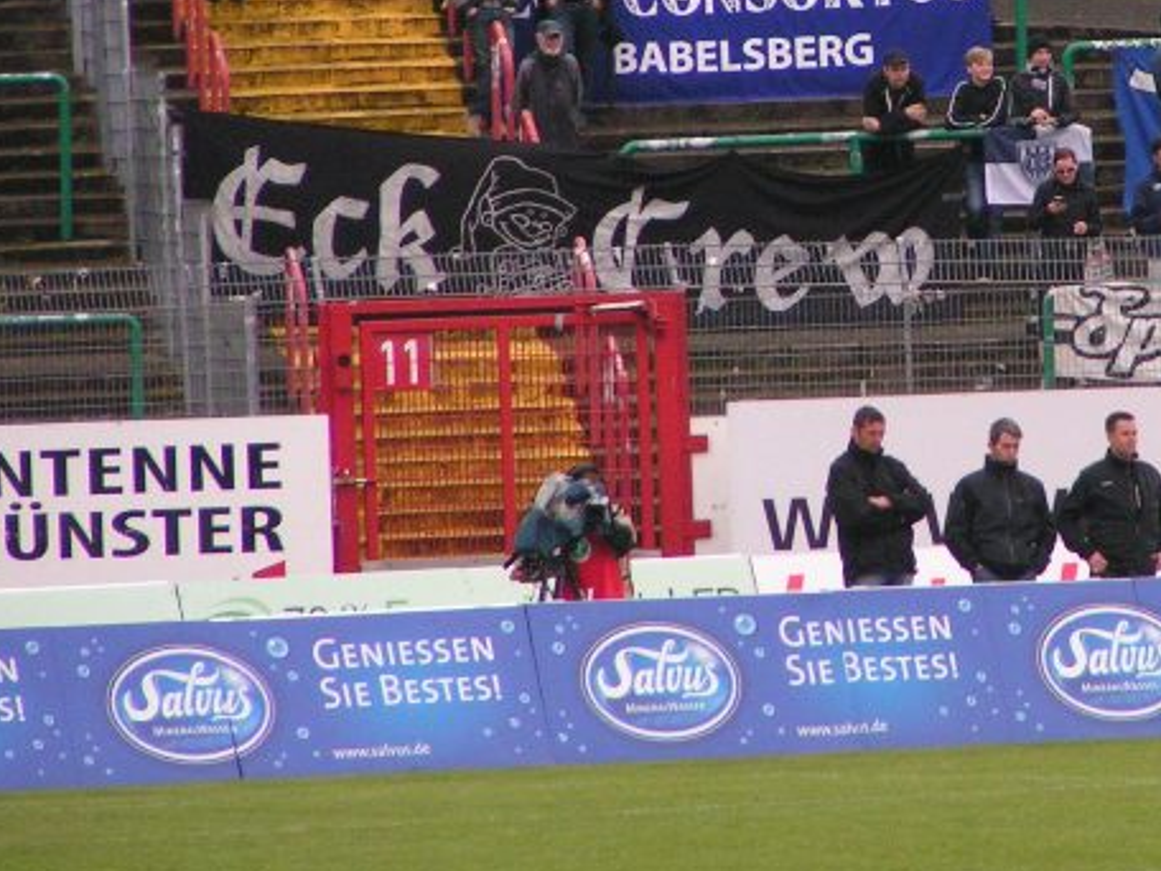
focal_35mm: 667
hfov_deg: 3.0
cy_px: 143
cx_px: 922
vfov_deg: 2.2
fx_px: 22371
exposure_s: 1/400
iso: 200
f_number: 3.5
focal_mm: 58
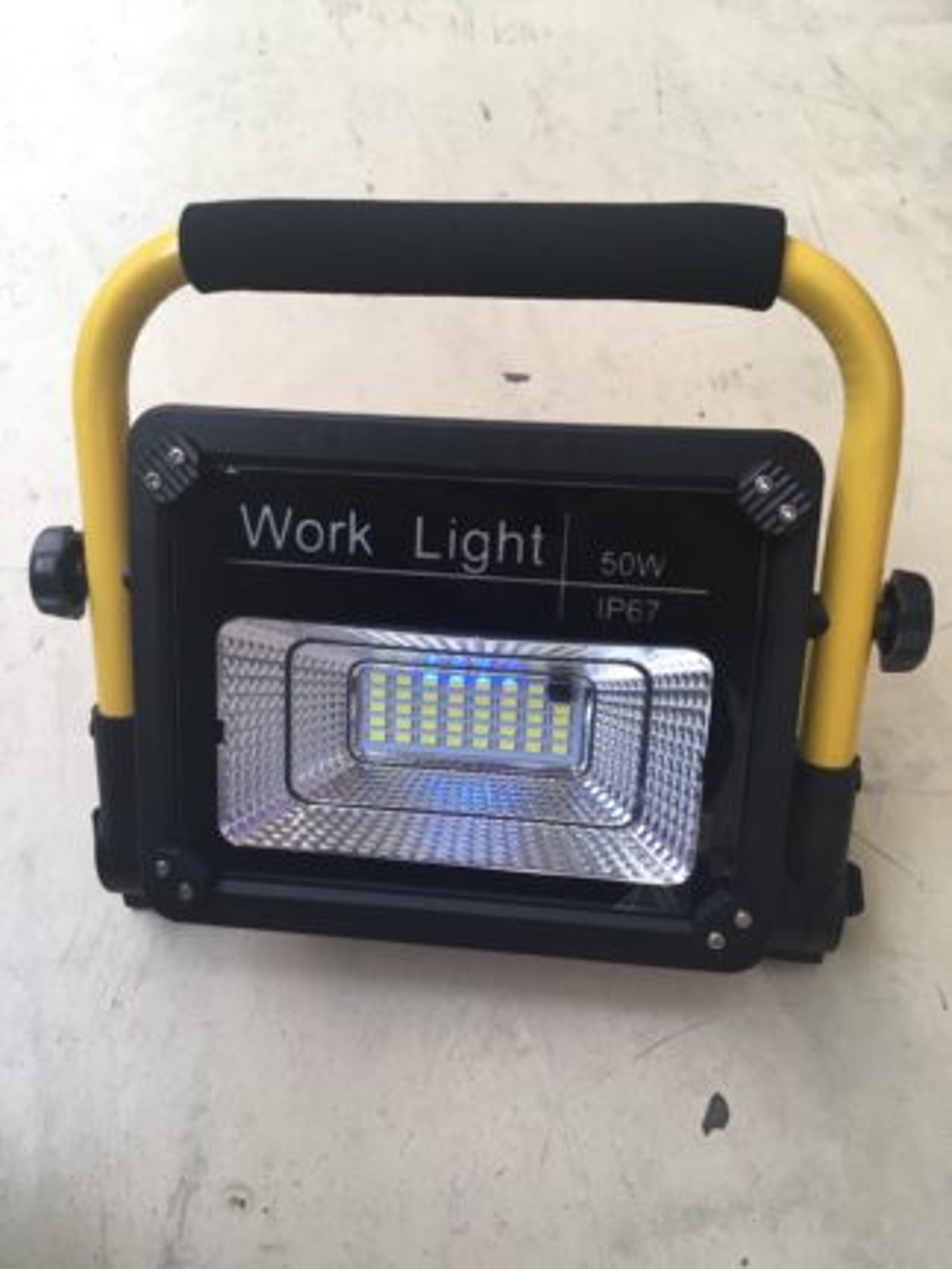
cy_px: 634
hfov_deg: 48.2
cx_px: 476
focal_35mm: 29
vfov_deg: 61.7
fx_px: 1063
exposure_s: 1/33
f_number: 2.2
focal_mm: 4.15
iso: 32
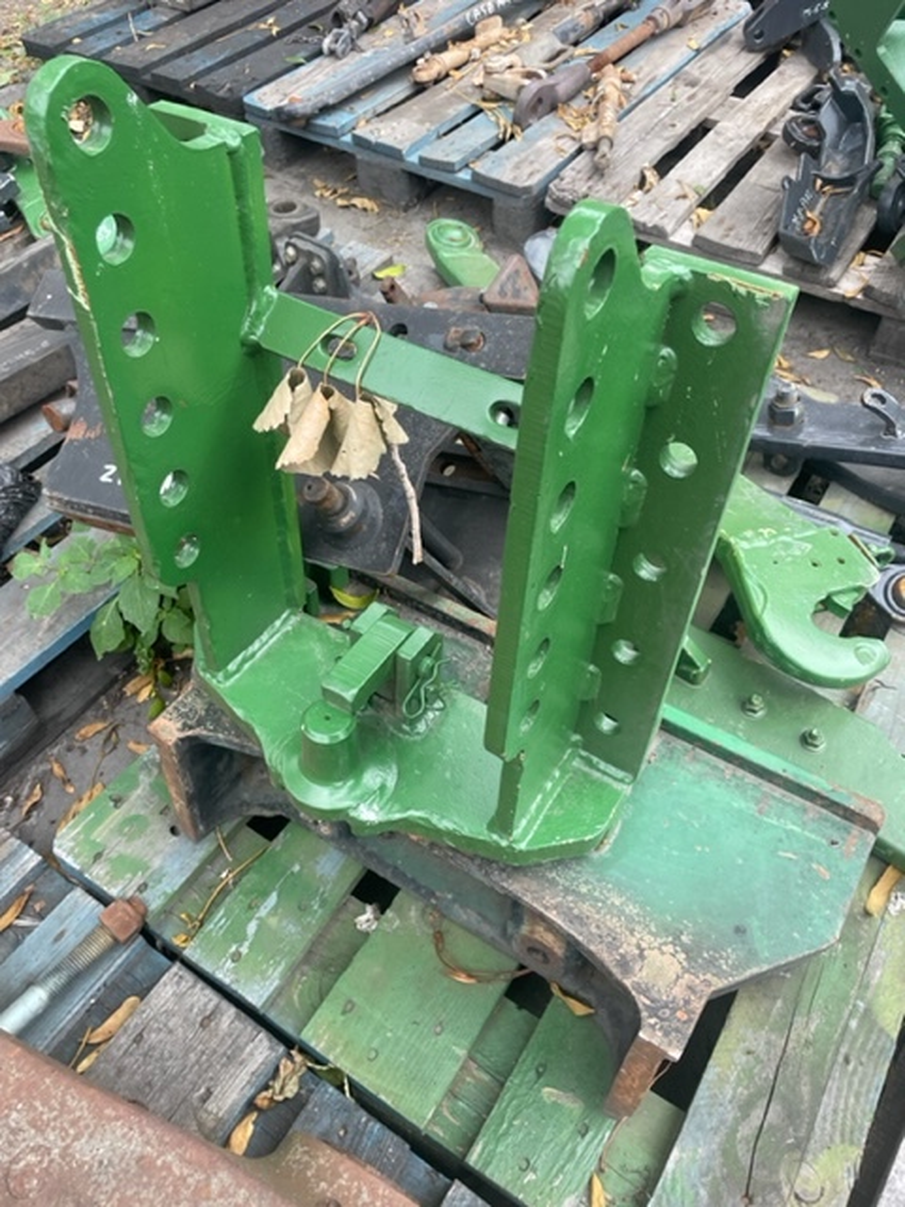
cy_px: 604
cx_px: 452
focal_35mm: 26
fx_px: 906
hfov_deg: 53.1
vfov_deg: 67.3
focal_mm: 4.2
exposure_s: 1/376
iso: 50
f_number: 1.6
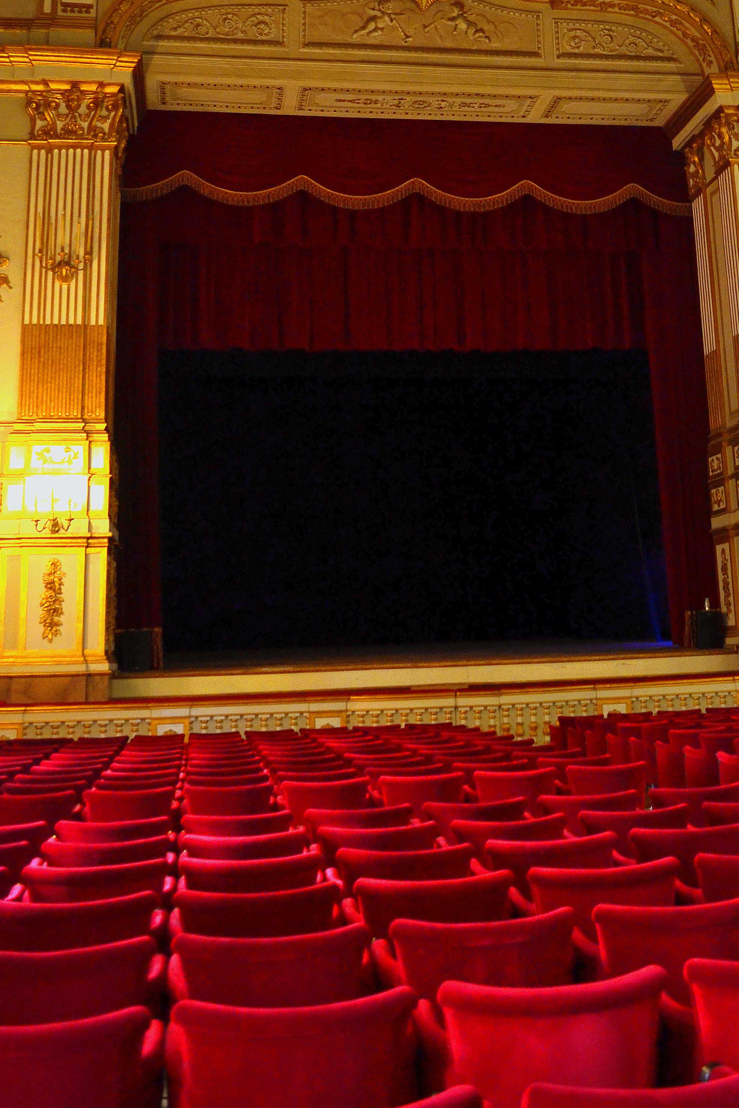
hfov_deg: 31.7
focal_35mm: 42
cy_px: 269
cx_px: 474
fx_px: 1293
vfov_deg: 44.7
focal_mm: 18
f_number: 3.5
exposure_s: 1/5
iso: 800
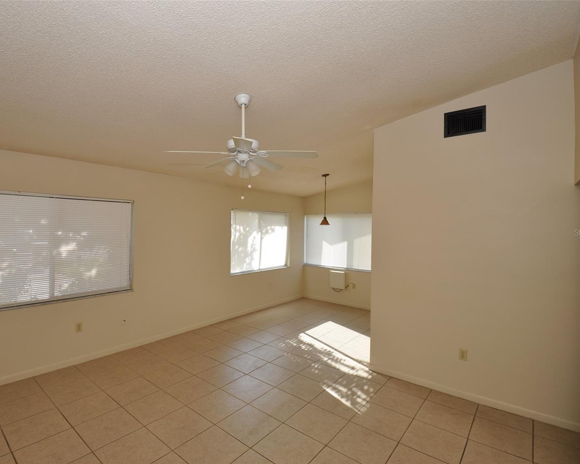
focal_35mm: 17
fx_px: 292
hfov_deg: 89.4
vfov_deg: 77.0
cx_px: 262
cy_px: 232
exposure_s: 1/125
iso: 250
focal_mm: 10
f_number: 5.6
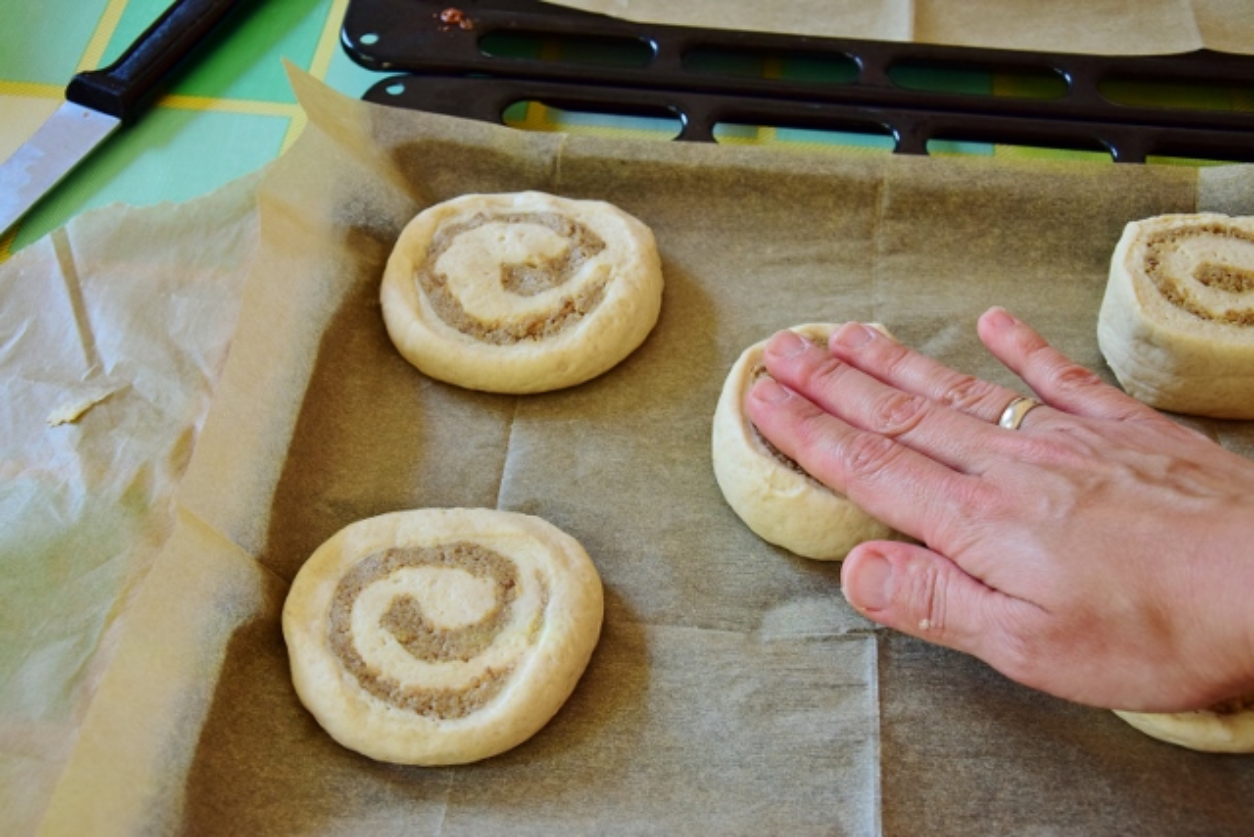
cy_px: 418
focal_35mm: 51
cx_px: 627
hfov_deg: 38.9
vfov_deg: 26.5
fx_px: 1777
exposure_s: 1/50
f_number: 7.1
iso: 800
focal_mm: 34
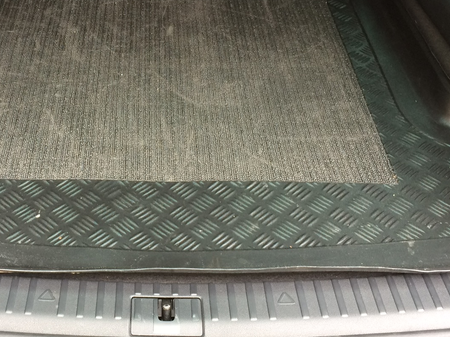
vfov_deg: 25.9
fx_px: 728
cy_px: 110
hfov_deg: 33.9
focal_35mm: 56
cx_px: 137
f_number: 2.2
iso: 32
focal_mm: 4.15
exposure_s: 1/33
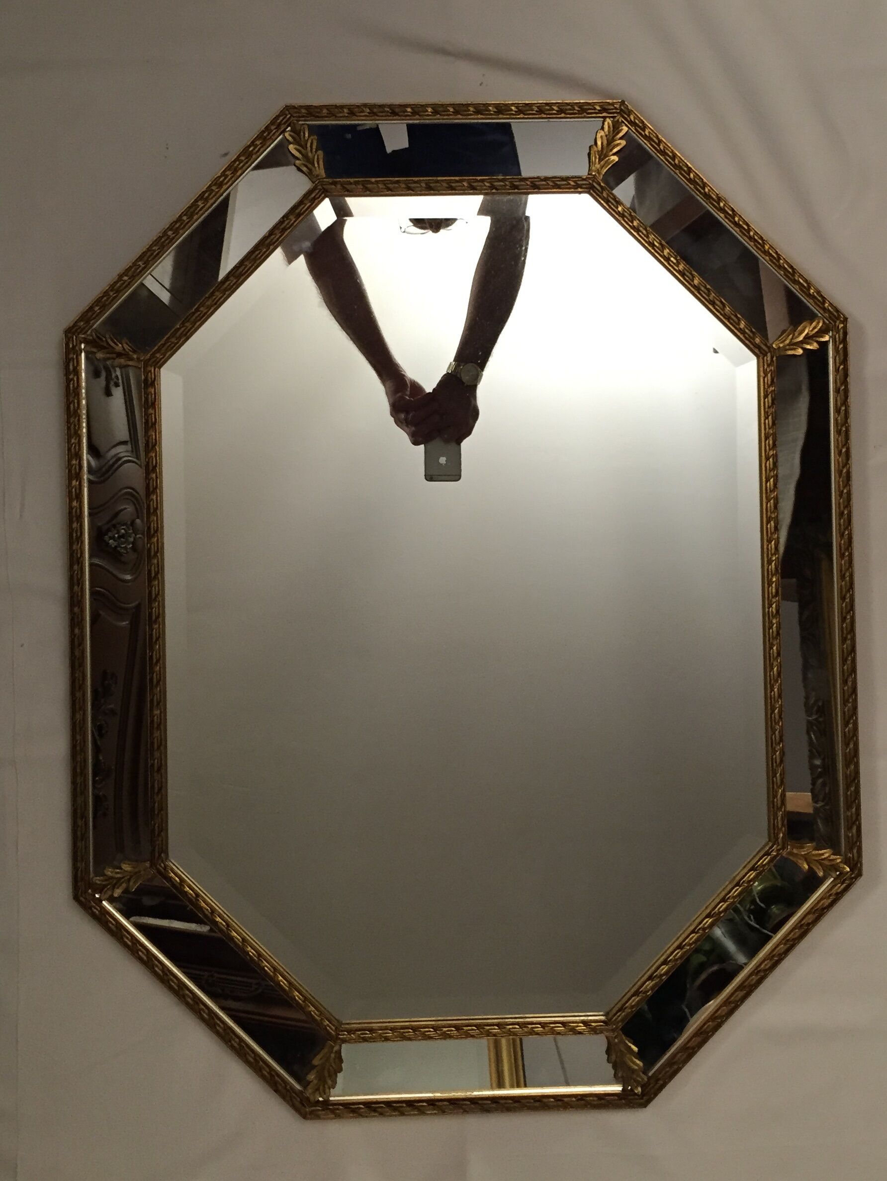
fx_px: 990
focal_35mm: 29
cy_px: 590
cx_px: 444
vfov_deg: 61.6
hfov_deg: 48.3
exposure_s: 1/33
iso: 200
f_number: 2.2
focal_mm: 4.15
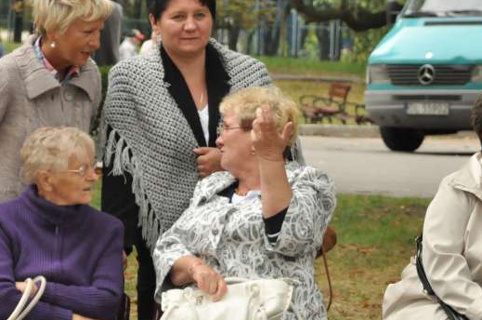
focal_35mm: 311
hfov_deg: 6.6
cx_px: 120
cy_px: 210
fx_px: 4156
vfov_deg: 4.4
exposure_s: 1/500
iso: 2000
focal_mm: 105
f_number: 5.6
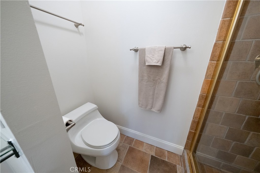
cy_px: 86
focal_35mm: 12
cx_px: 130
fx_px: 87
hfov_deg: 112.6
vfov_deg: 90.0
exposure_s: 1/90
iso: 800
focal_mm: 8
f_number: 3.6
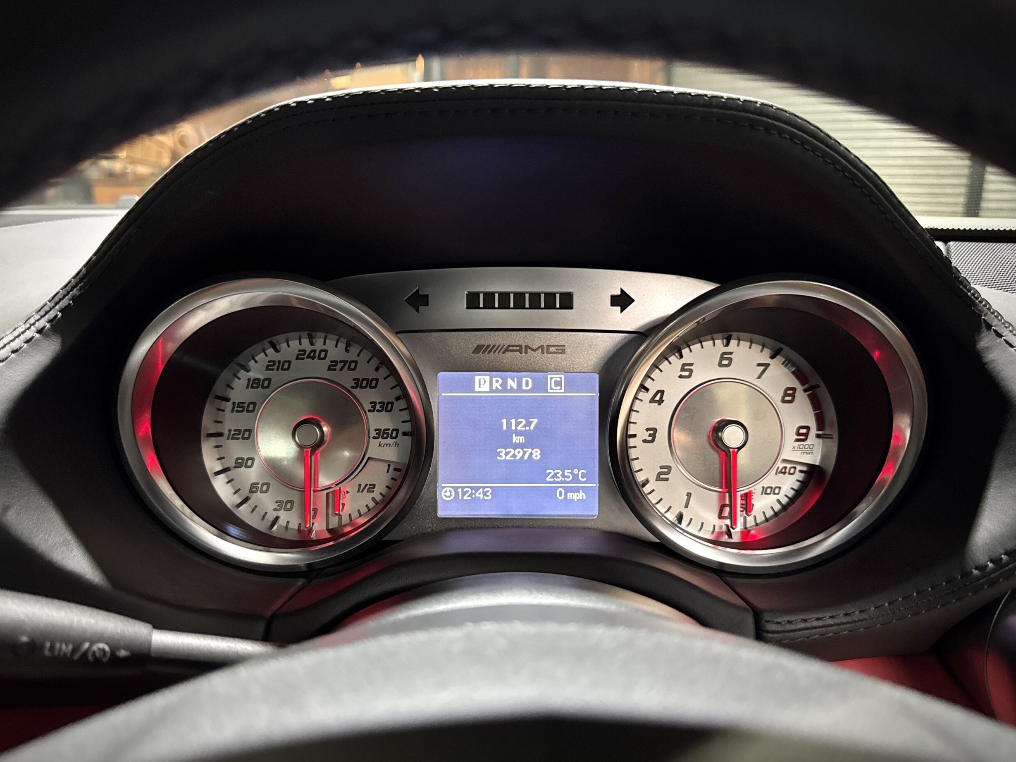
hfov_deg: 69.4
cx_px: 501
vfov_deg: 54.9
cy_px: 387
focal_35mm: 25
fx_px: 734
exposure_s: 1/40
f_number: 1.78
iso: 1000
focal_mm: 6.76
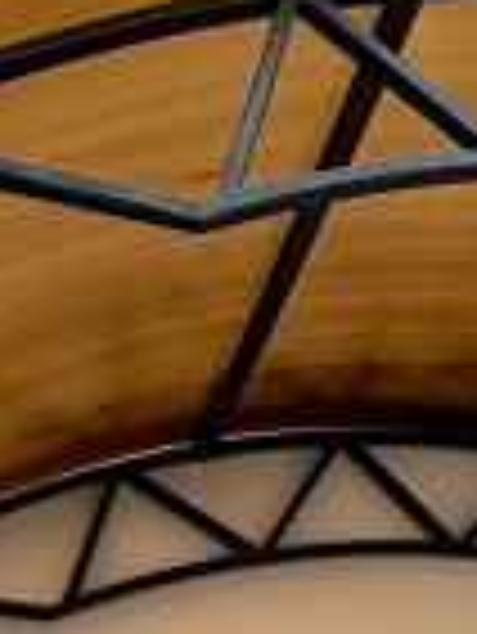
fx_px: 1963
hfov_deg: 12.8
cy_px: 1142
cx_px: 806
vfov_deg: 15.7
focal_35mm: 107
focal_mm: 2.22
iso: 160
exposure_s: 1/99
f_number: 2.2
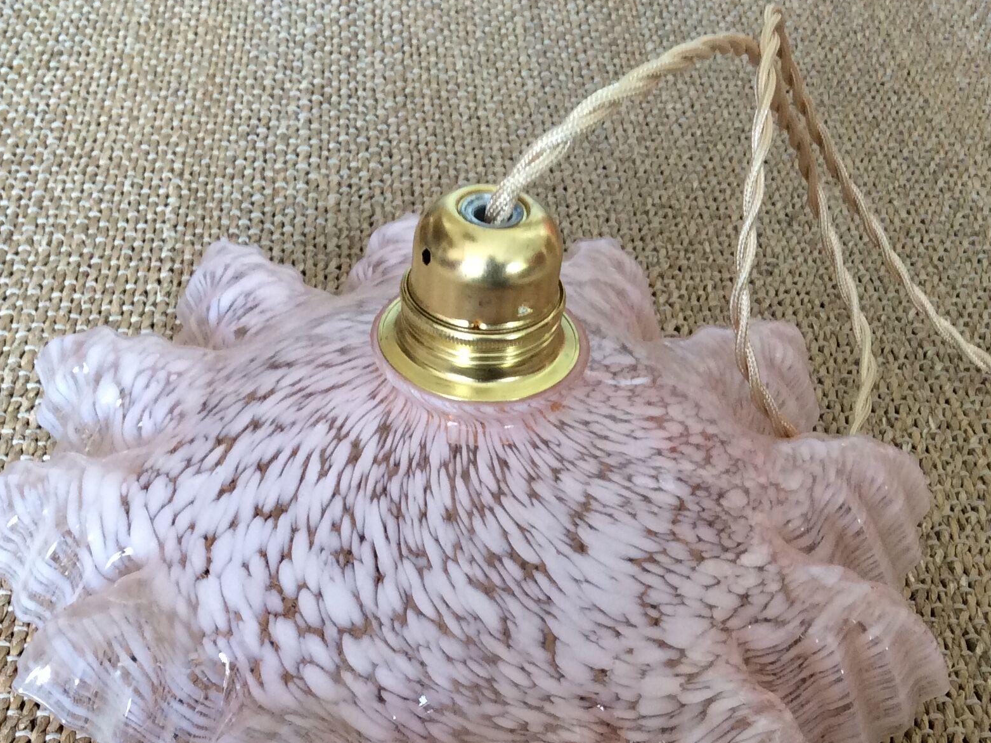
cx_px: 422
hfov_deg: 36.1
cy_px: 605
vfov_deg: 26.9
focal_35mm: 53
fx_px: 1517
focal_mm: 3.3
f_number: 2.4
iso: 80
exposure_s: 1/25
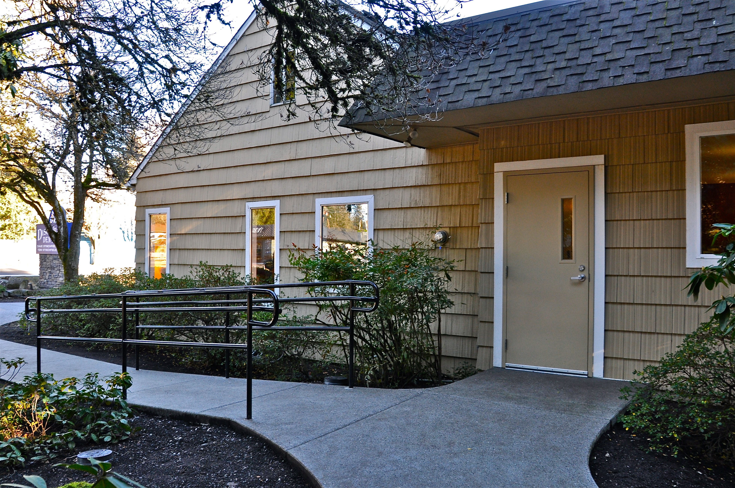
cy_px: 244
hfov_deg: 67.4
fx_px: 551
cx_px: 368
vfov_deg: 47.8
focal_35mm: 27
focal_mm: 18
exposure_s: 1/50
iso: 320
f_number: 7.1
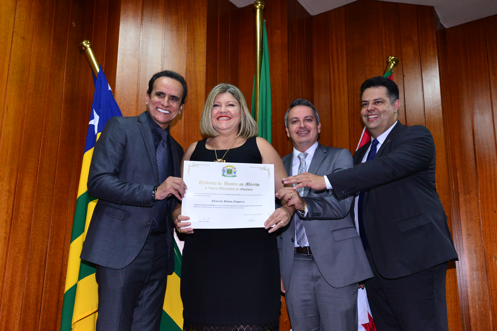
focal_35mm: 35
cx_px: 248
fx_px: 483
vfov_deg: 37.9
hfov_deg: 54.4
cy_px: 166
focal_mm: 35
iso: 2500
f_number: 6.3
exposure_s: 1/125
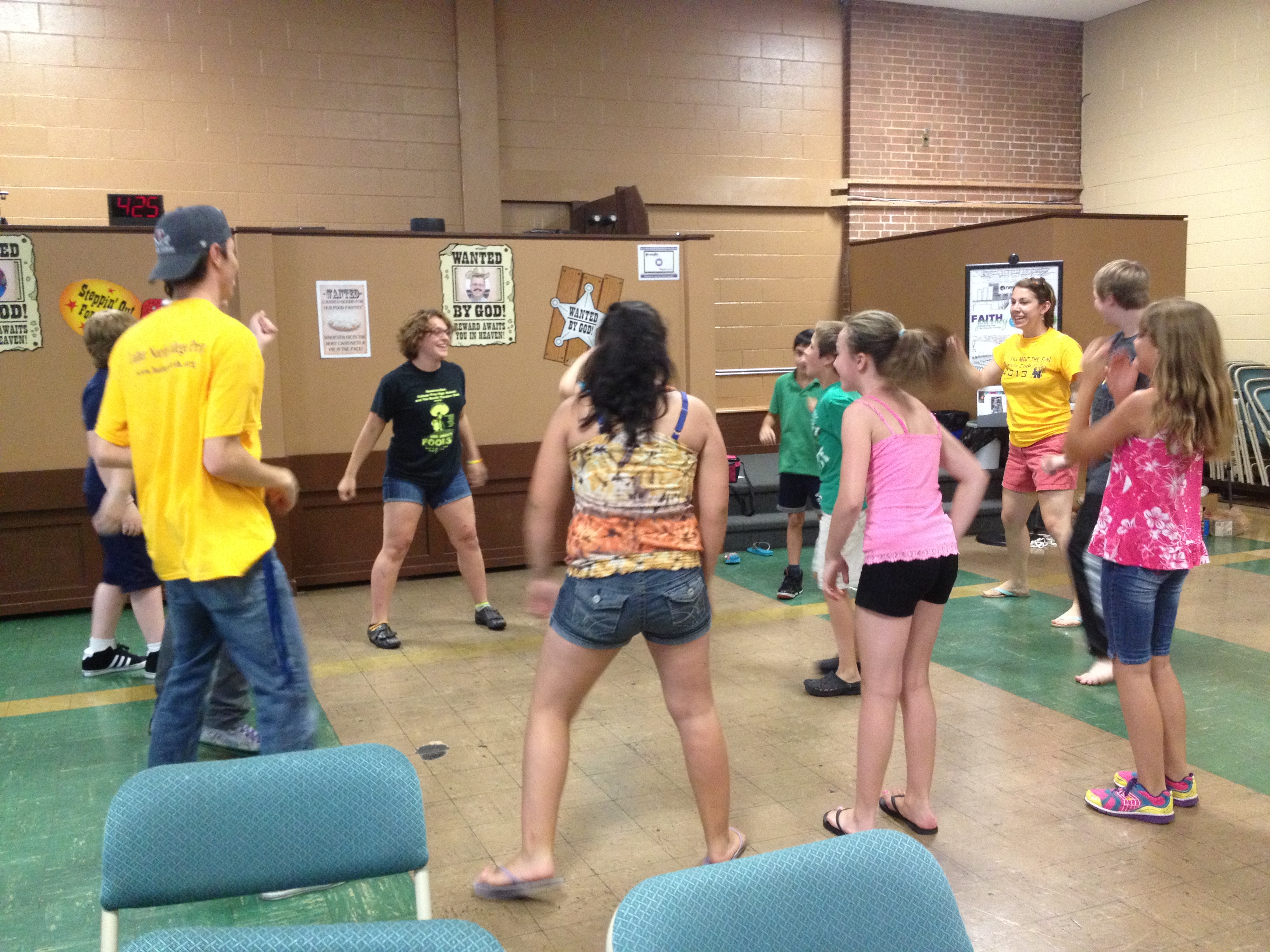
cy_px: 476
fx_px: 1284
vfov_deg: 40.7
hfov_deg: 52.6
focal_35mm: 35
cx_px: 635
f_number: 2.4
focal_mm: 4.28
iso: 320
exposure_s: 1/20
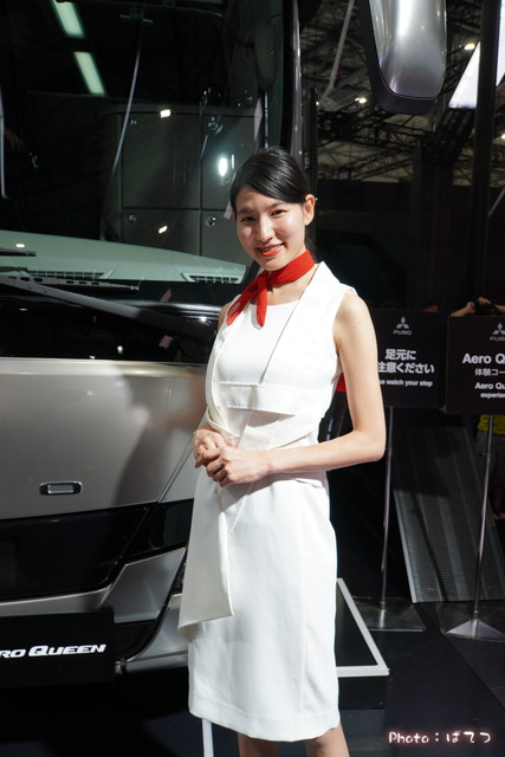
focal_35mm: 30
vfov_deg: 61.9
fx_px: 631
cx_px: 252
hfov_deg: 43.6
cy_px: 378
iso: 100
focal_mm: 20
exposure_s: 1/80
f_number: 3.5
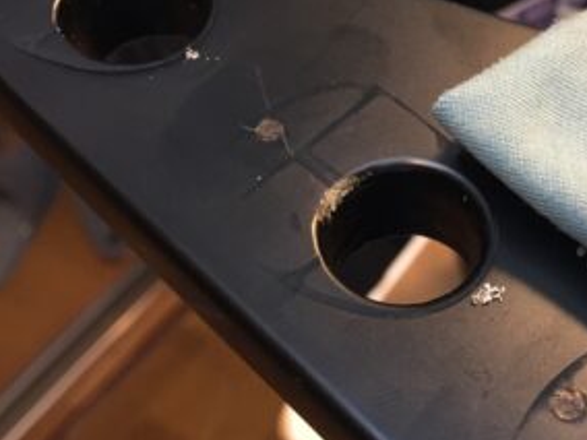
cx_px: 515
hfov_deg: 35.5
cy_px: 282
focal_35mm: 51
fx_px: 865
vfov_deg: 28.4
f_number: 2.2
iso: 125
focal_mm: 4.15
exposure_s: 1/33
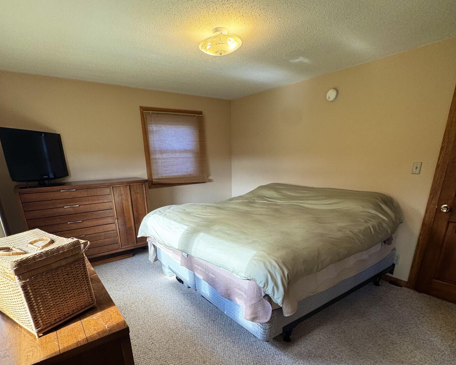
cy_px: 242
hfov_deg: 83.2
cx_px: 219
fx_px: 256
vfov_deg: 69.0
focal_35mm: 19
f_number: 2.2
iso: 100
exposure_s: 1/120
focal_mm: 2.22
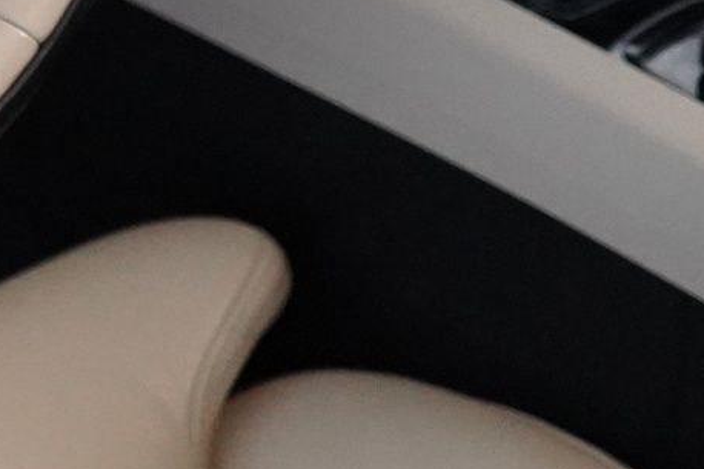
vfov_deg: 8.4
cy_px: -528
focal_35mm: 153
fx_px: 2991
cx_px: -203
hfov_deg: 13.0
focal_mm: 28
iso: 10000
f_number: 3.5
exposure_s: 1/160
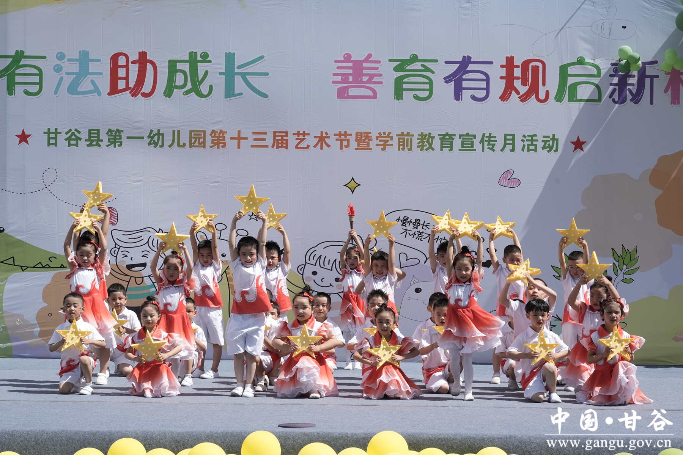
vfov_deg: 20.0
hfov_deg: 29.7
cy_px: 228
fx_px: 1290
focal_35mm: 68
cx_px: 342
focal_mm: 68
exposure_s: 1/250
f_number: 11
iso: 250
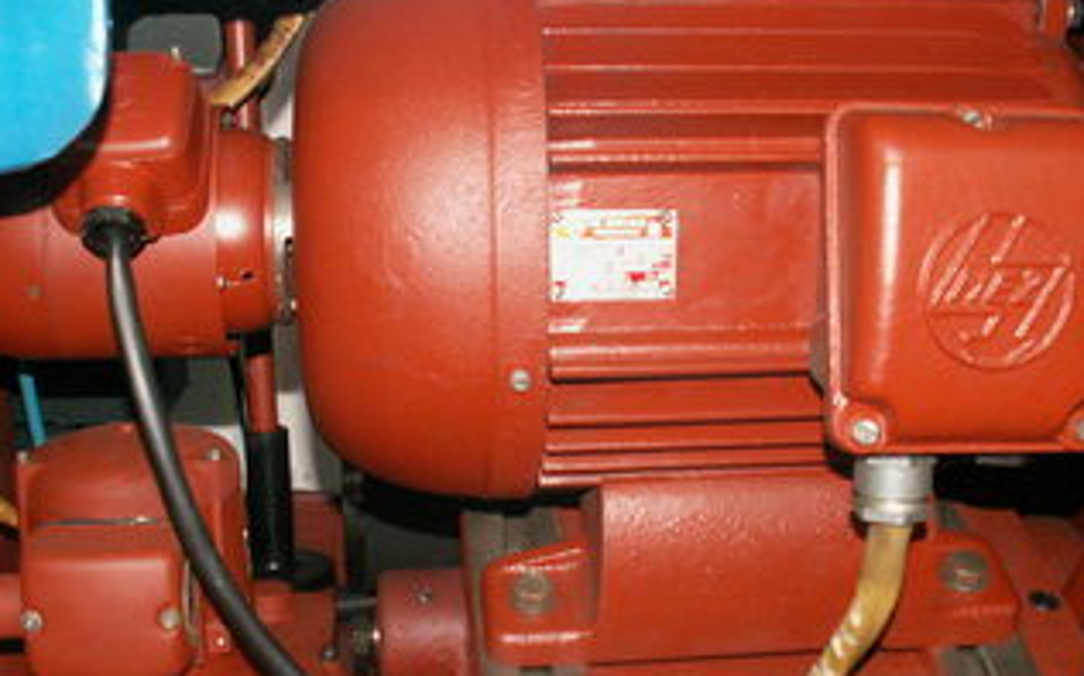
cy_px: 453
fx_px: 1388
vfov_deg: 27.2
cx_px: 515
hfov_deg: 42.7
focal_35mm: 47
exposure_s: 1/40
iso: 160
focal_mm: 5.86
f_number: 2.8
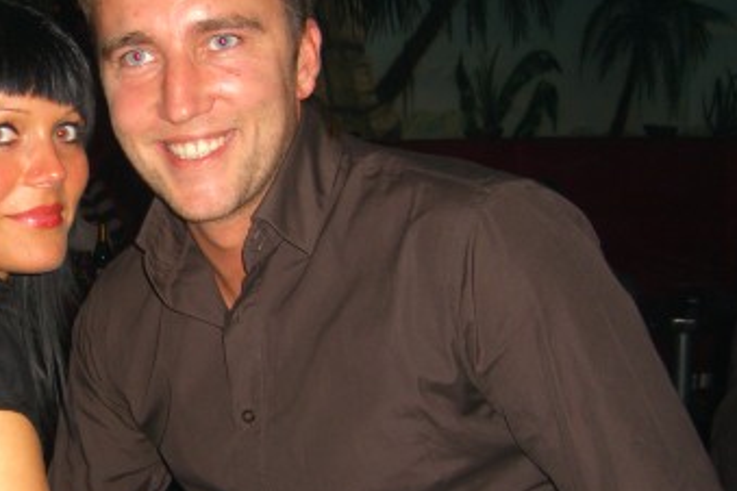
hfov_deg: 28.0
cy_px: 276
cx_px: 113
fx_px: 1433
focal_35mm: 70
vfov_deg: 19.4
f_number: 2.8
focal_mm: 7.9
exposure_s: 1/60
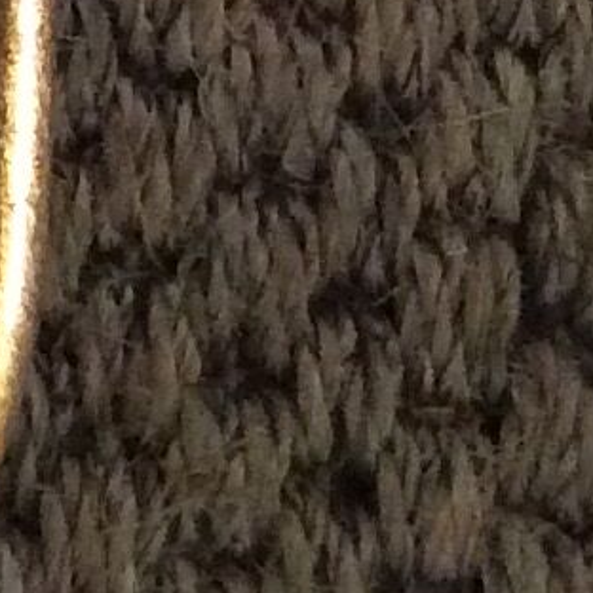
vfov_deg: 7.1
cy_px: -772
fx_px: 4555
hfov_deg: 6.7
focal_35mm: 235
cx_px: -1272
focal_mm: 3.3
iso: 320
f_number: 2.4
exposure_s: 1/17
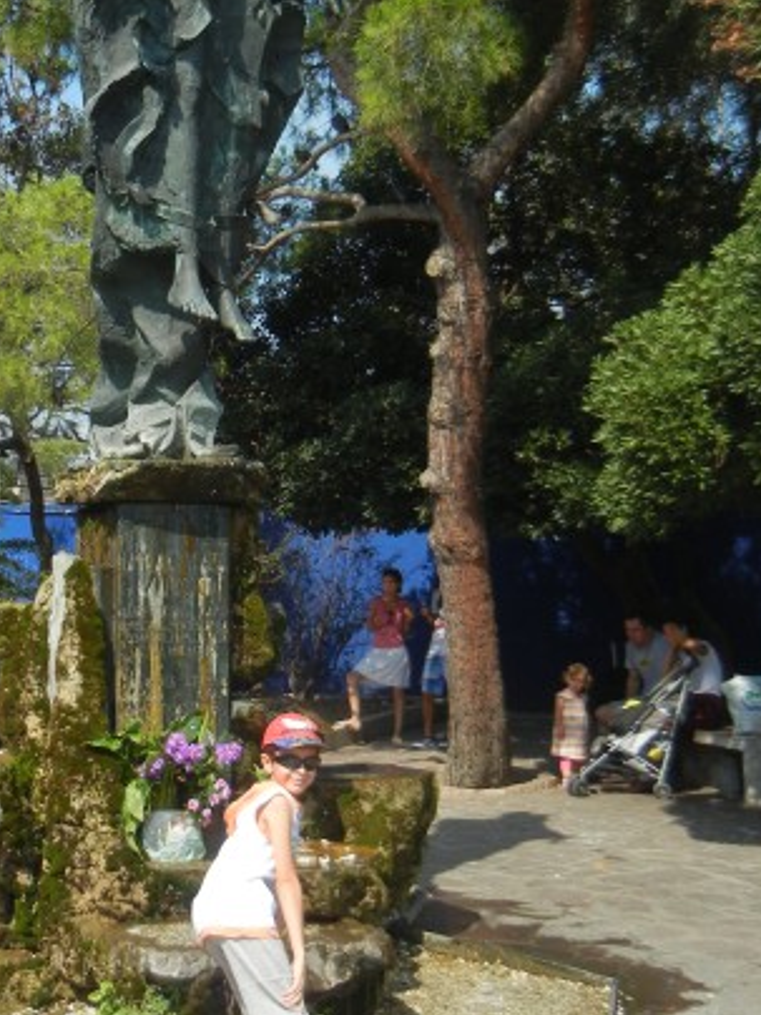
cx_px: 141
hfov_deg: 25.2
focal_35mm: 57
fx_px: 1671
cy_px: 417
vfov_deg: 33.7
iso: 160
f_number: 7
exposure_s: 1/284
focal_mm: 5.4
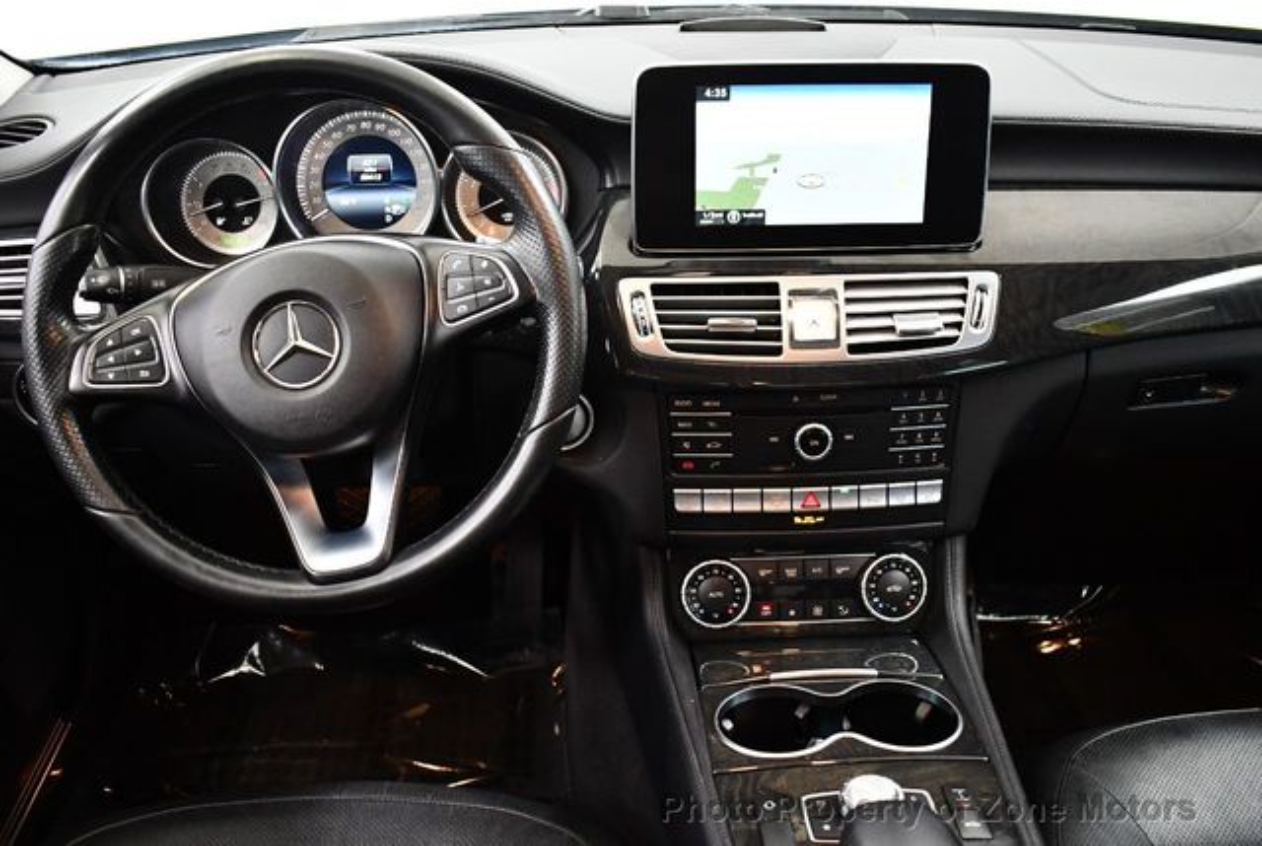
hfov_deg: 53.1
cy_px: 423
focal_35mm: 36
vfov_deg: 37.0
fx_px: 1264
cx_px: 631
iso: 3200
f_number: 3.5
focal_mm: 18
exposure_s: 1/80
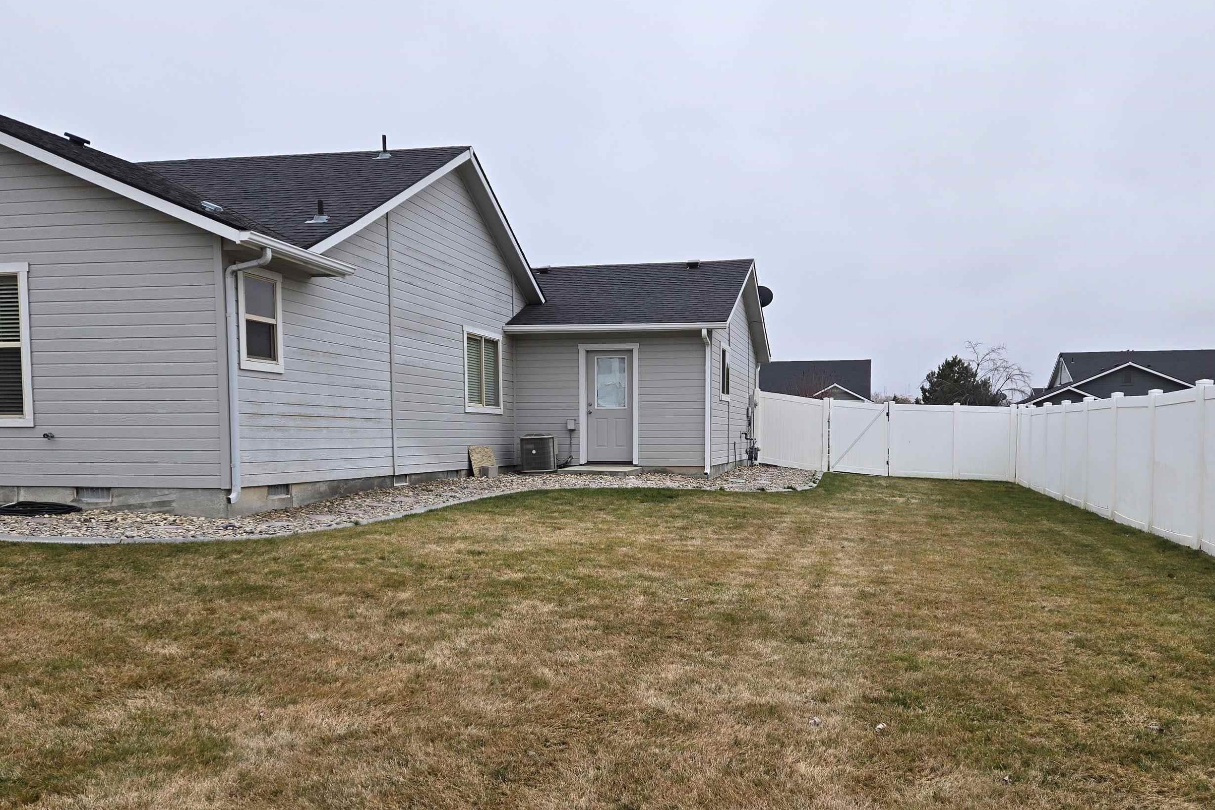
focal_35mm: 30
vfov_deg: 43.3
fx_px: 1012
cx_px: 634
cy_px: 493
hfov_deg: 61.9
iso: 32
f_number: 1.8
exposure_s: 1/180
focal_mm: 5.4
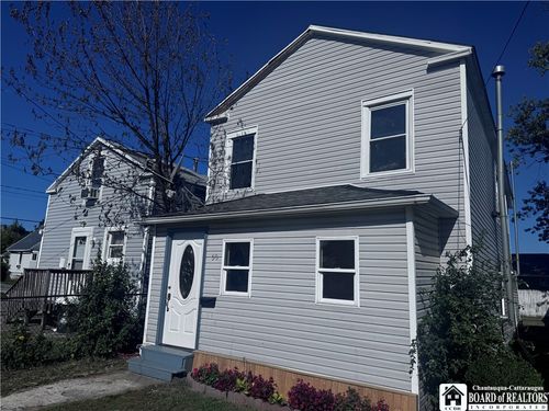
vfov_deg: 56.8
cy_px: 206
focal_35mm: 24
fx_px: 381
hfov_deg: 71.6
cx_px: 274
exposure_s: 1/12346
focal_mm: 6.76
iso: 80
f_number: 1.78
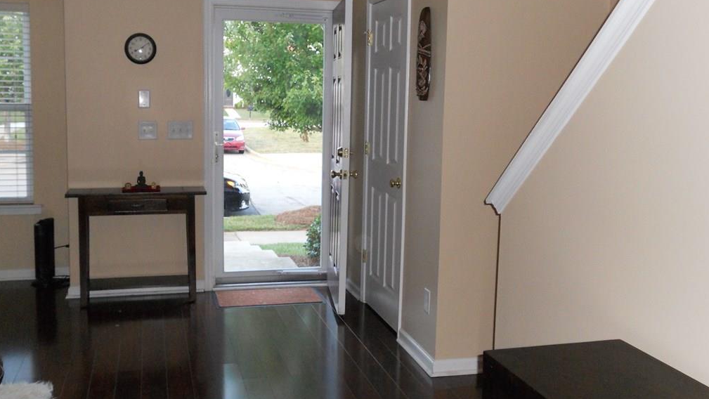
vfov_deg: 28.4
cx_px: 356
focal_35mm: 42
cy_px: 204
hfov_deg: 48.3
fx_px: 790
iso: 500
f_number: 3.9
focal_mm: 6.9
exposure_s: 1/30
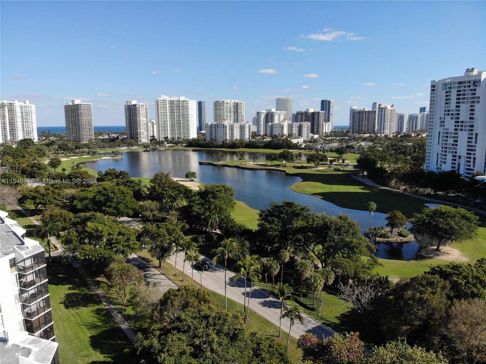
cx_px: 243
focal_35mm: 24
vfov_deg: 56.8
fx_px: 337
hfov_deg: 71.6
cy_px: 182
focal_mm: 4.5
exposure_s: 1/1035
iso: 100
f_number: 2.8
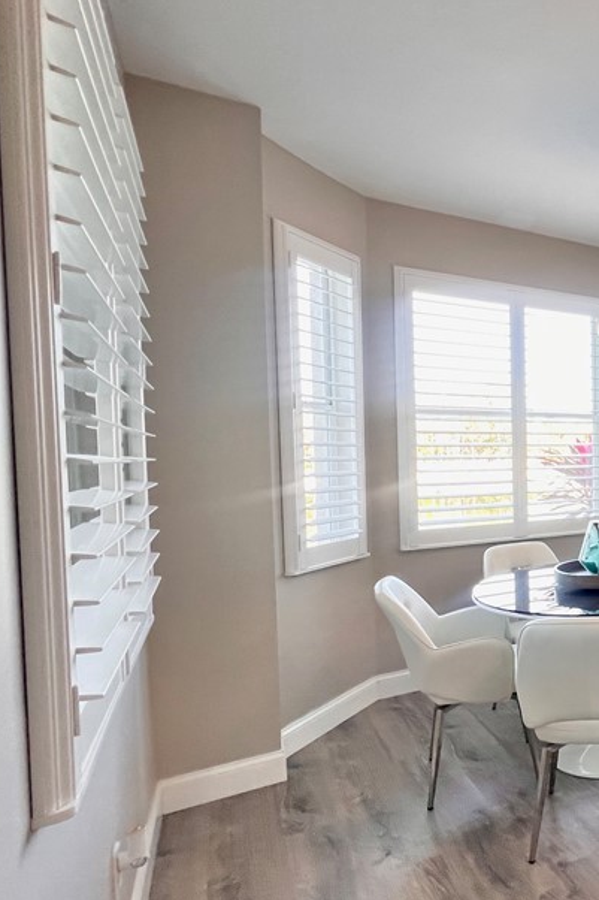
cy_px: 475
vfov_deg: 76.0
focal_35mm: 23
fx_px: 574
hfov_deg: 41.5
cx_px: 686
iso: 250
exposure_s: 1/120
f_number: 1.8
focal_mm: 1.57
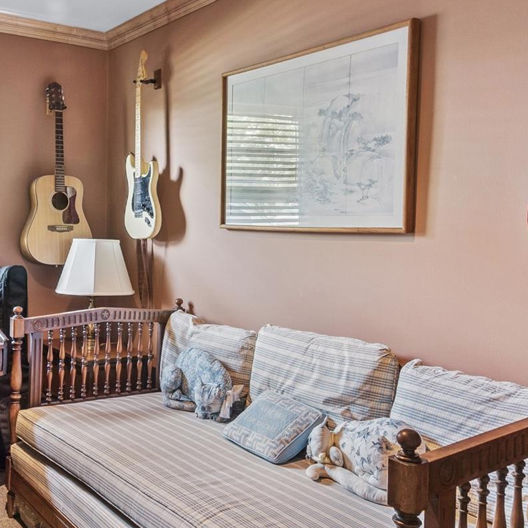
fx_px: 604
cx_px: 107
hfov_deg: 44.9
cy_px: 258
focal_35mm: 35
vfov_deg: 47.2
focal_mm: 16
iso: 200
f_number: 9
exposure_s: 1/8
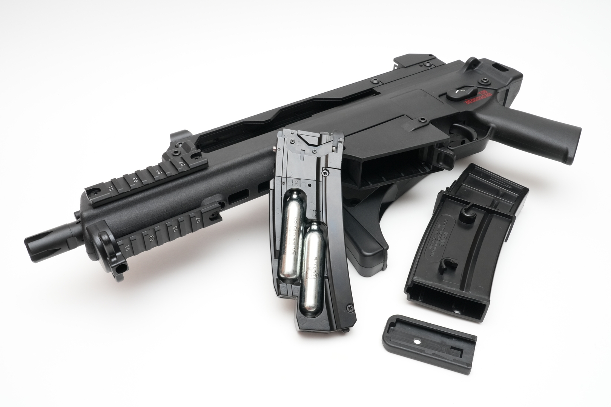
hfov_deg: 55.8
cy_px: 204
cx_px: 306
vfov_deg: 38.9
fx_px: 577
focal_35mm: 34
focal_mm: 34
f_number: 18
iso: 1600
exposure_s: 1/60
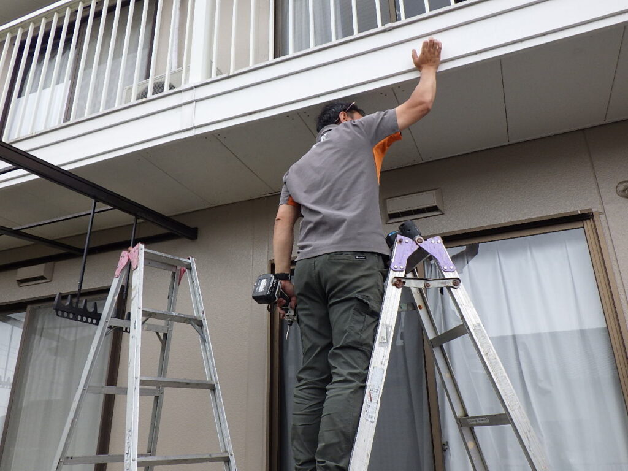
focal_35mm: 28
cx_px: 314
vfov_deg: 49.7
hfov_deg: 63.4
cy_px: 236
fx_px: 508
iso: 125
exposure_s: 1/200
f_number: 4.2
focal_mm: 5
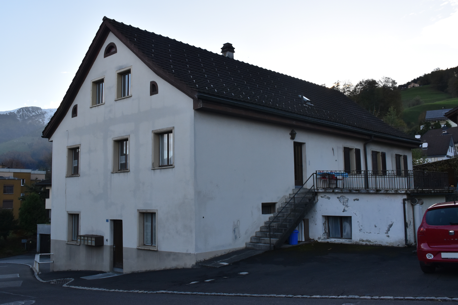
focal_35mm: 34
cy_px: 152
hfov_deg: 55.1
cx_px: 229
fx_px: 439
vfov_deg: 38.4
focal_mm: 23
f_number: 10
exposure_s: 1/400
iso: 800
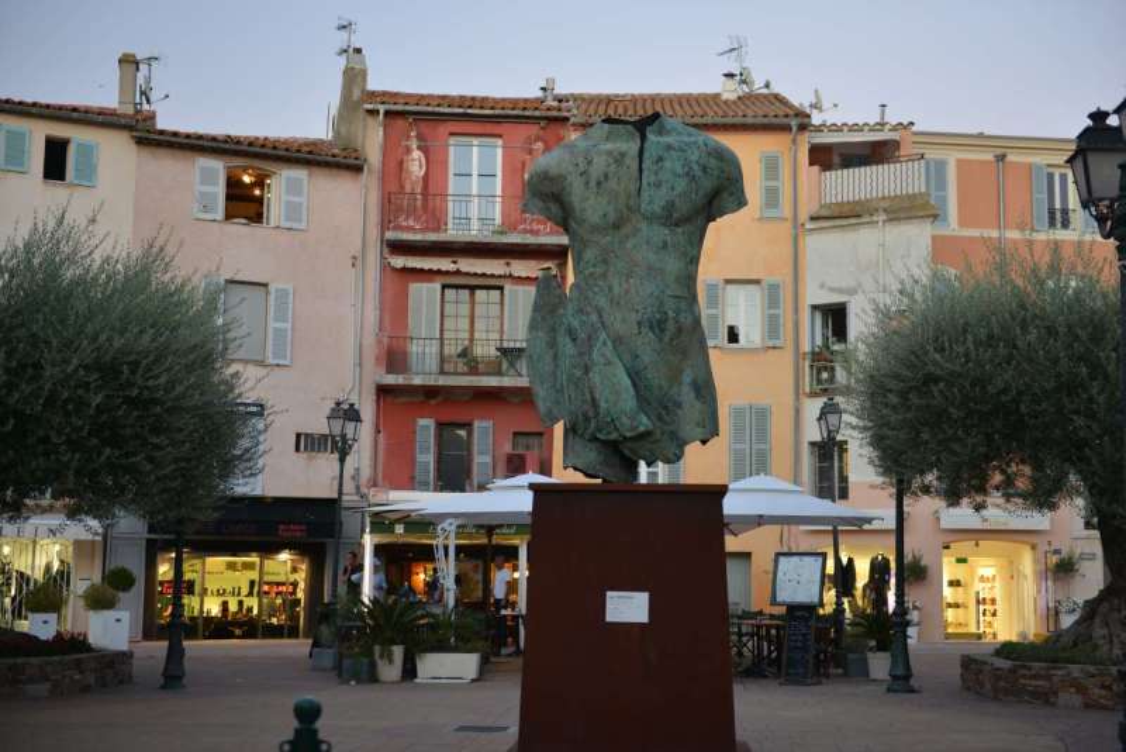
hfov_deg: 41.1
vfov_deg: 28.1
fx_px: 1502
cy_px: 376
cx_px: 563
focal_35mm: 48
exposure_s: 1/50
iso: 900
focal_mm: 48
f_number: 2.8
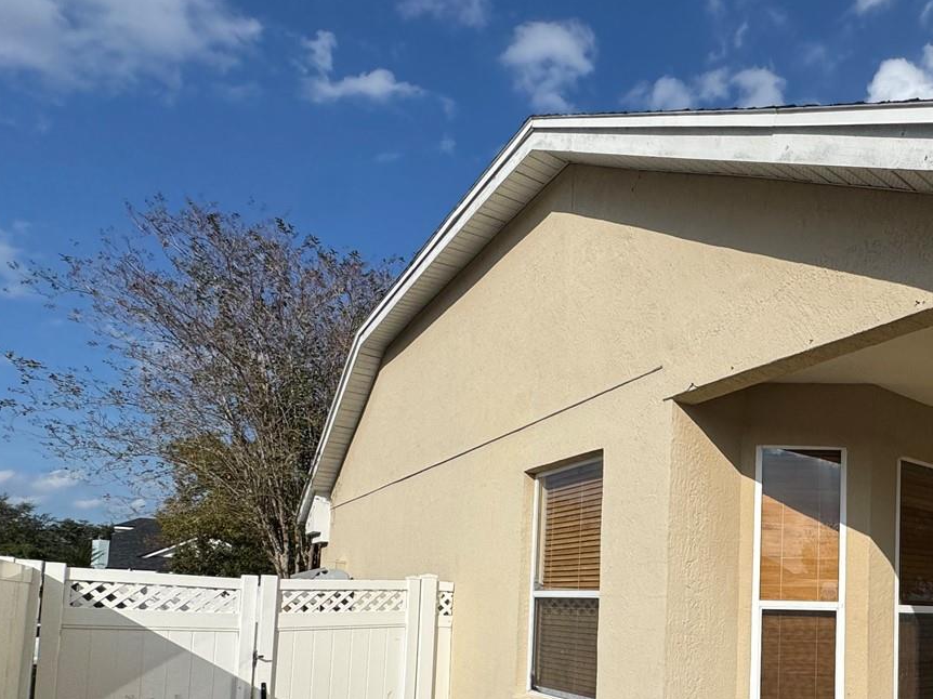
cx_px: 786
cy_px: 573
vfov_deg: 49.5
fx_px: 701
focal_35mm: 26
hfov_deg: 60.1
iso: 40
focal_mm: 2.22
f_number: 2.2
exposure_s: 1/4367
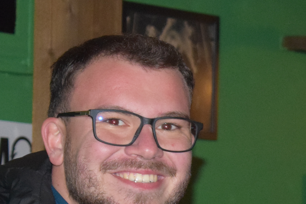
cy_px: 185
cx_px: 359
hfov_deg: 8.3
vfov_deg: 5.6
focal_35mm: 245
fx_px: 2082
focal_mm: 52
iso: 3200
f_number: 5.6
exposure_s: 1/60
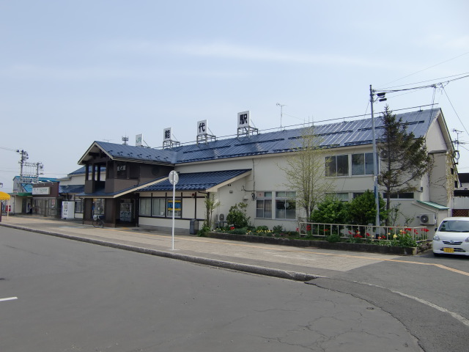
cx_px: 234
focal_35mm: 28
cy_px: 176
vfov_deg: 49.7
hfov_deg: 63.4
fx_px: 379
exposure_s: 1/200
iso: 64
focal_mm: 4.9
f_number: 7
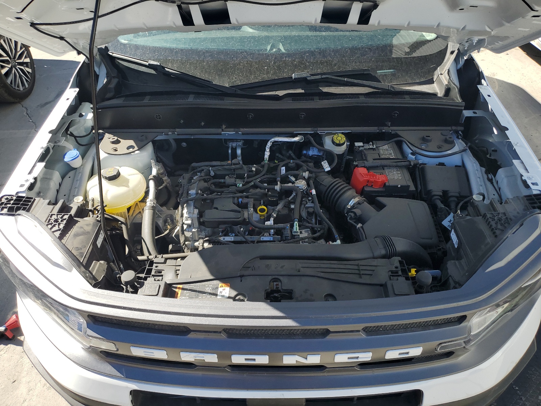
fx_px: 406
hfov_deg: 67.3
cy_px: 203
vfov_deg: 53.1
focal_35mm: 26
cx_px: 270
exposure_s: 1/1250
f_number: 1.5
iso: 50
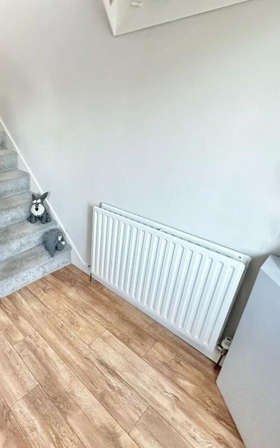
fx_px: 244
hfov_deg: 56.5
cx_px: 68
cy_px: 223
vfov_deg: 85.1
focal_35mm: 20
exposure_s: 1/50
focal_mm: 2.22
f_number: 2.2
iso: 1000
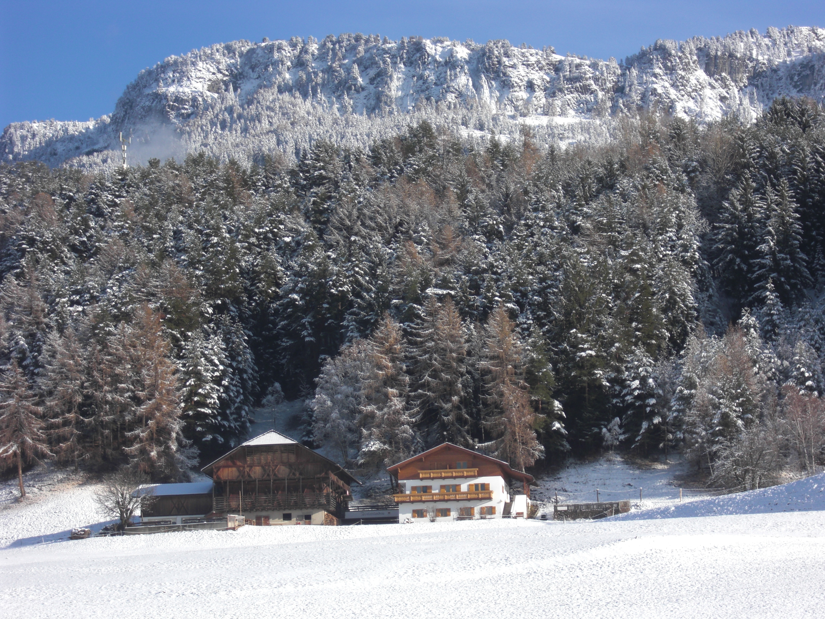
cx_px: 412
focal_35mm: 112
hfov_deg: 17.6
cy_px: 310
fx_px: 2669
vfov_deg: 13.2
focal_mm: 19.6
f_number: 5.8
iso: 50
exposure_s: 1/250
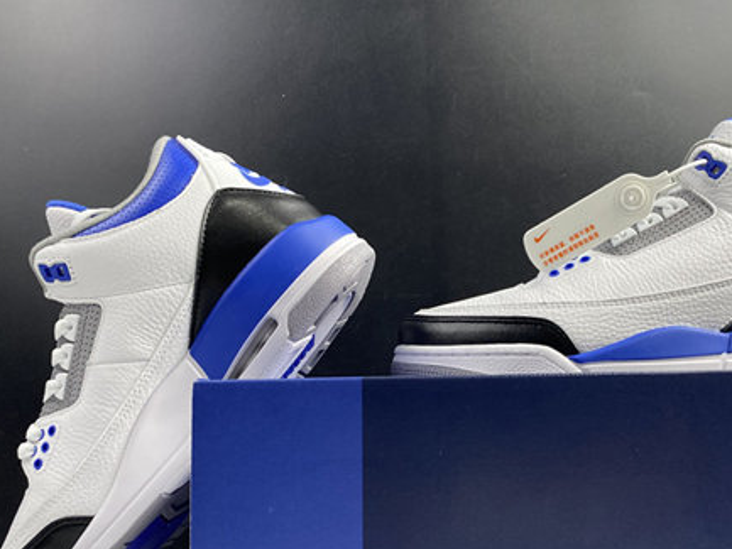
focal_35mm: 42
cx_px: 502
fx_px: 888
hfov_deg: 44.0
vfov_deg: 34.0
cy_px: 376
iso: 100
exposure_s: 1/100
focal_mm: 4.25
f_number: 1.8
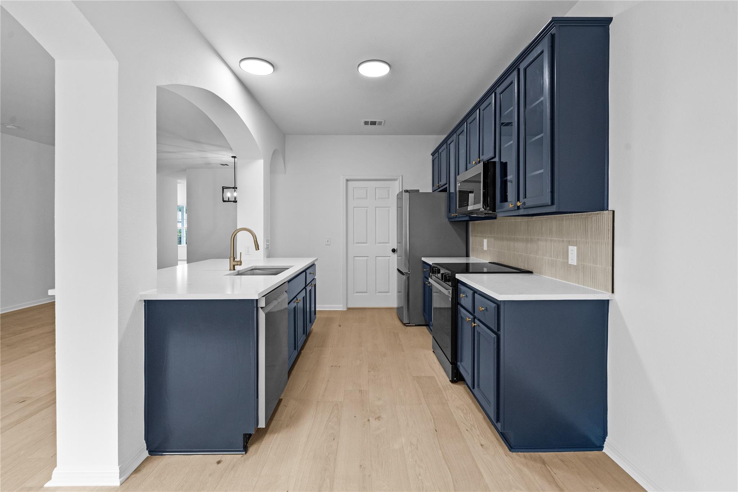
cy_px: 246
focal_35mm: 16
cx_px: 369
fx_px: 328
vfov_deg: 73.7
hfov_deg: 96.7
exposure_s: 1/13
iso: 320
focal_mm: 16
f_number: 8
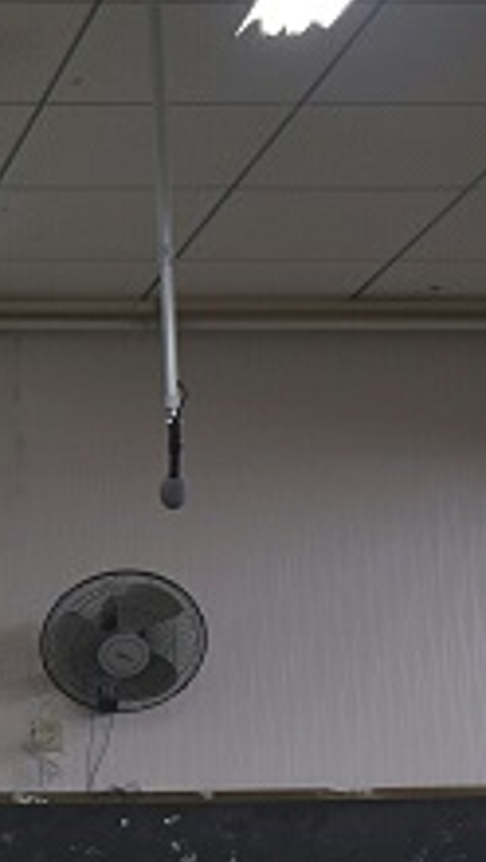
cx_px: -474
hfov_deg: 9.2
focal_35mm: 124
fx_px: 2826
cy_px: 795
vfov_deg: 17.1
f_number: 4
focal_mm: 27
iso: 640
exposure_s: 1/60
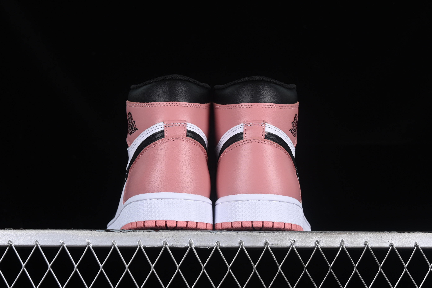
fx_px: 900
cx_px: 216
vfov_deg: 18.2
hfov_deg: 27.0
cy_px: 144
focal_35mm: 75
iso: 160
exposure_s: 1/80
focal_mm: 50
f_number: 8
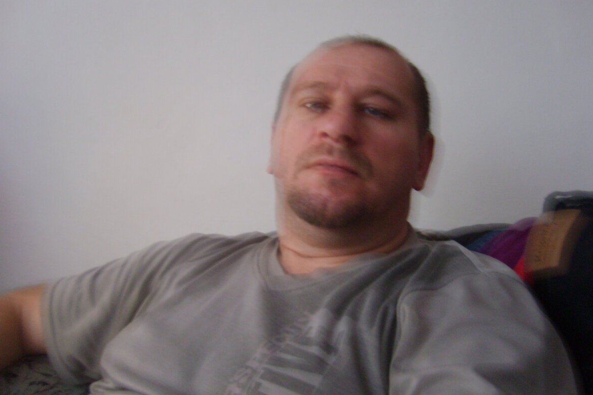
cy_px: 200
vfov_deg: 35.9
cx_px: 299
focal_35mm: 37
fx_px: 609
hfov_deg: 51.9
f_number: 2.8
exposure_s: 1/3
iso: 139
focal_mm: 5.8
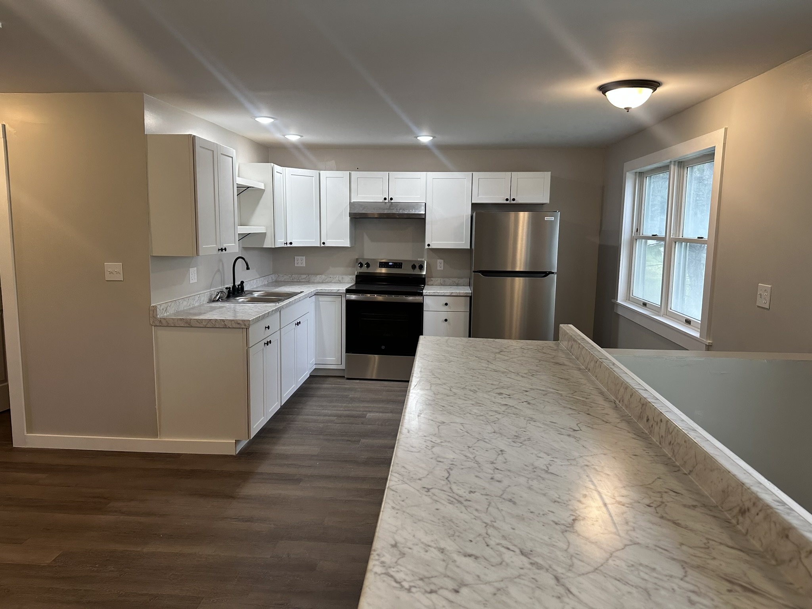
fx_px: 563
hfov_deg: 71.6
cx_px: 406
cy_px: 304
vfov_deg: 56.8
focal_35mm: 24
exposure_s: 1/120
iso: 160
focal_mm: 6.86
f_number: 1.78
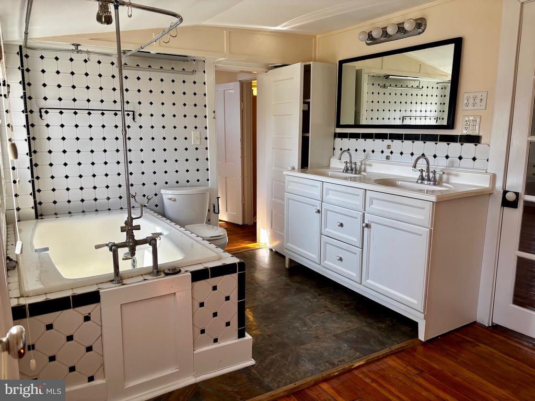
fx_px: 402
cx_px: 268
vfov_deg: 53.1
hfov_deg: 67.3
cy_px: 200
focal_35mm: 26
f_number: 1.6
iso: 64
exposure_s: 1/121
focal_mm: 5.96
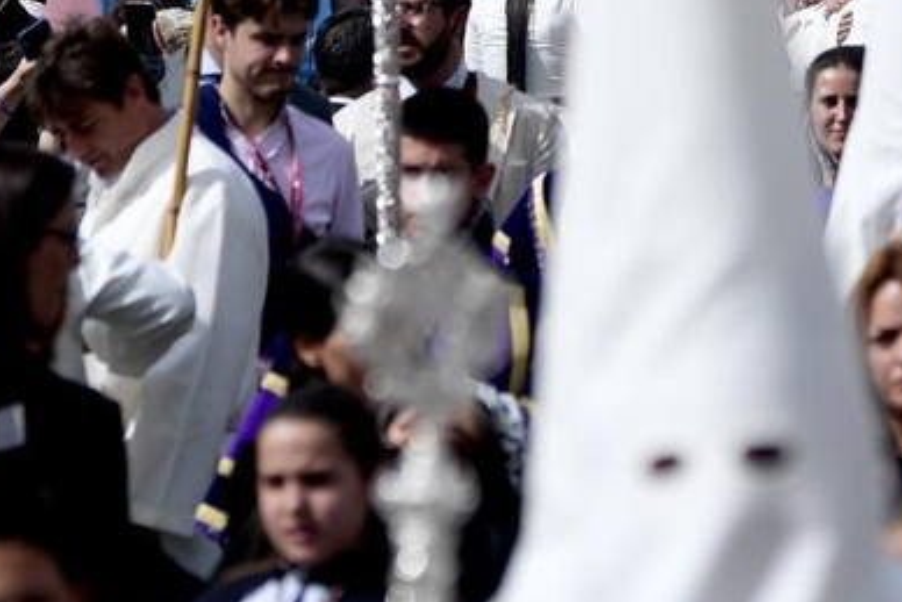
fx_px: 10853
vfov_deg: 3.2
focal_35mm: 433
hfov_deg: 4.7
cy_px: -607
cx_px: 1532
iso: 100
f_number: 2.8
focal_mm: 105
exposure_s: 1/4000
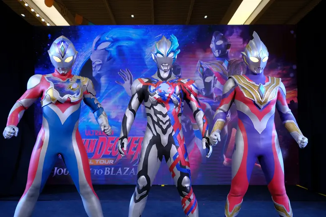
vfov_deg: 38.9
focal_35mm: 34
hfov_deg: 55.8
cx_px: 163
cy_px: 108
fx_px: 308
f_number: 4
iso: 500
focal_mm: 22.9
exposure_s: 1/160
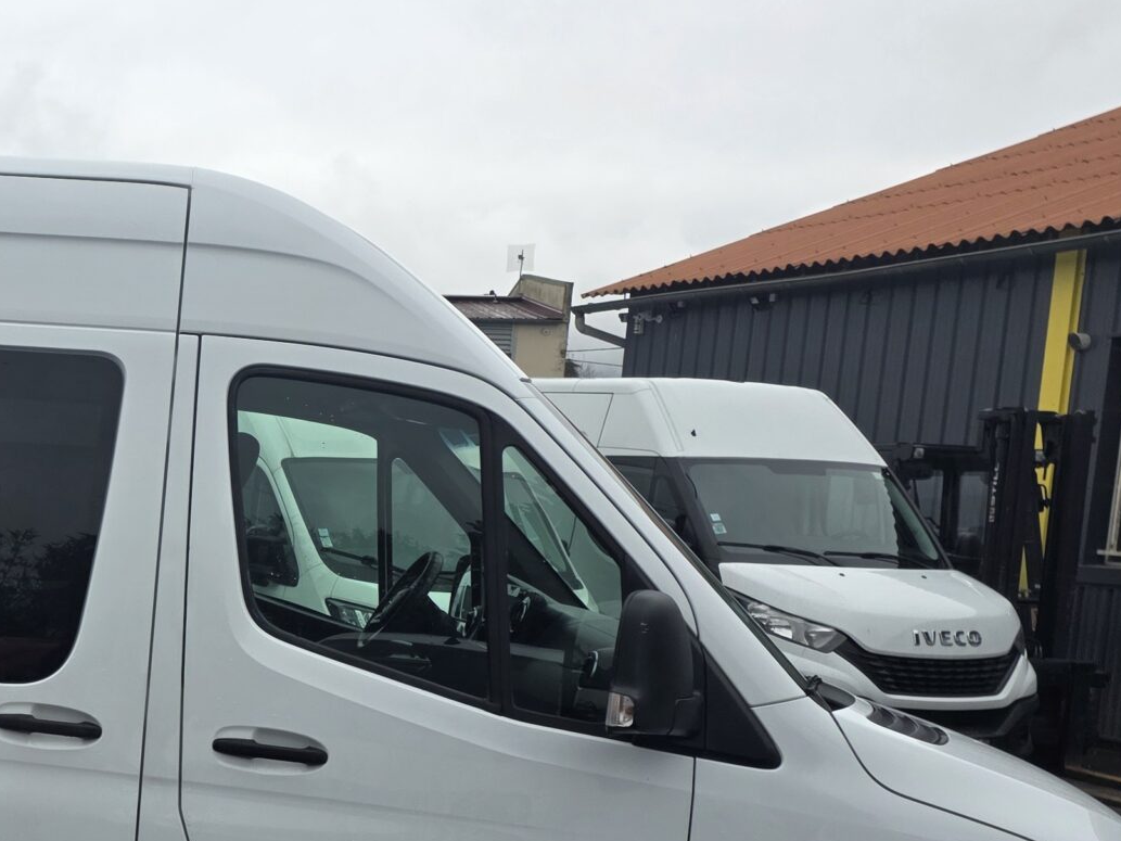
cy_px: 632
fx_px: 1846
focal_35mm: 57
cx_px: -184
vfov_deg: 25.4
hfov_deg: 29.6
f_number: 1.7
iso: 64
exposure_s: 1/180
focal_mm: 6.25
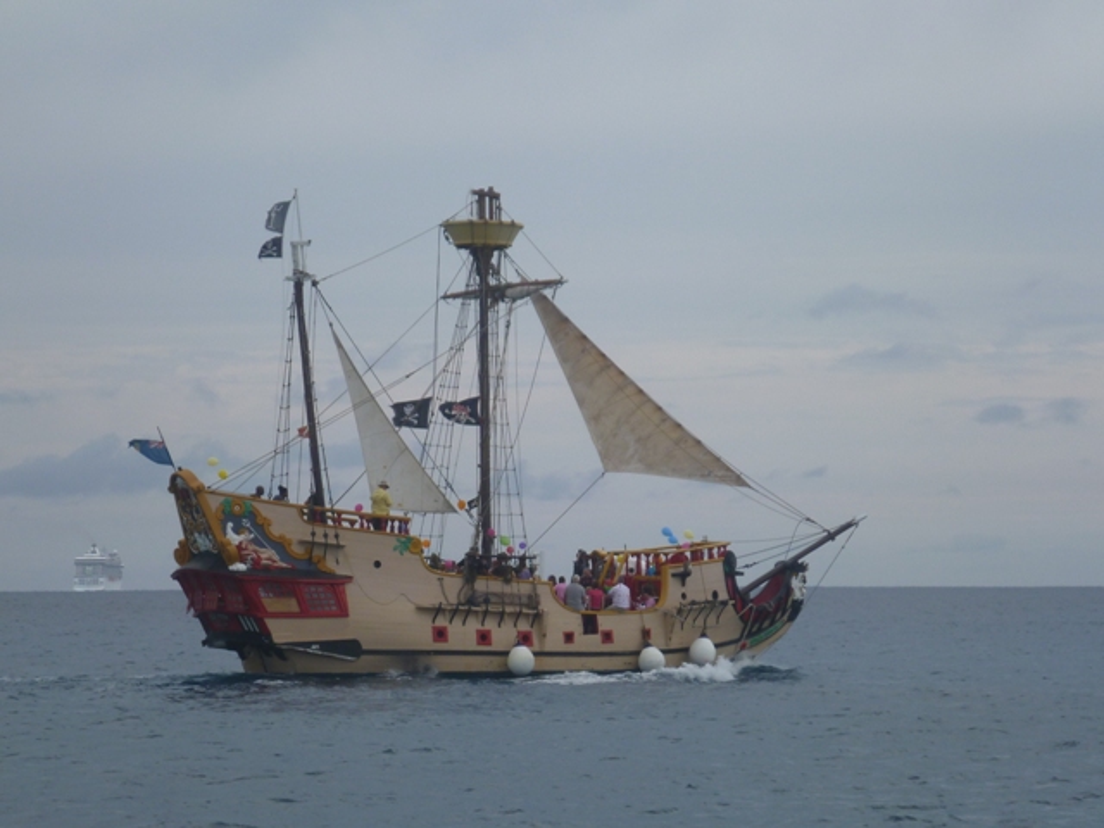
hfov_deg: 13.3
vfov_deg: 10.0
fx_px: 4752
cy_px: 414
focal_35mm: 149
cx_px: 552
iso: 100
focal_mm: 22.8
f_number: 5.9
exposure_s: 1/200
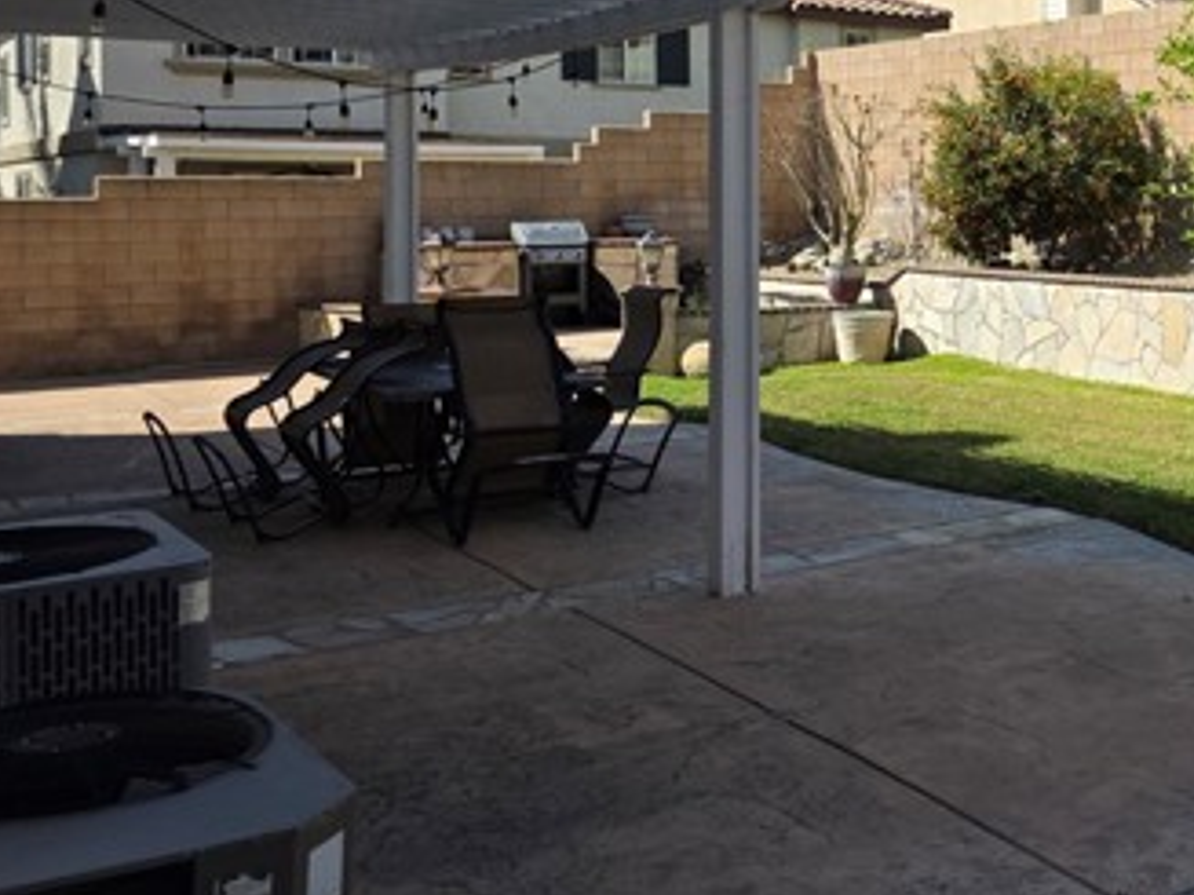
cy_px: 230
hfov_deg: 38.3
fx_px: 1552
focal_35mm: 45
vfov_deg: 31.6
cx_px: 1139
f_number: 1.7
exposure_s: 1/5017
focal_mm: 6.3
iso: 80
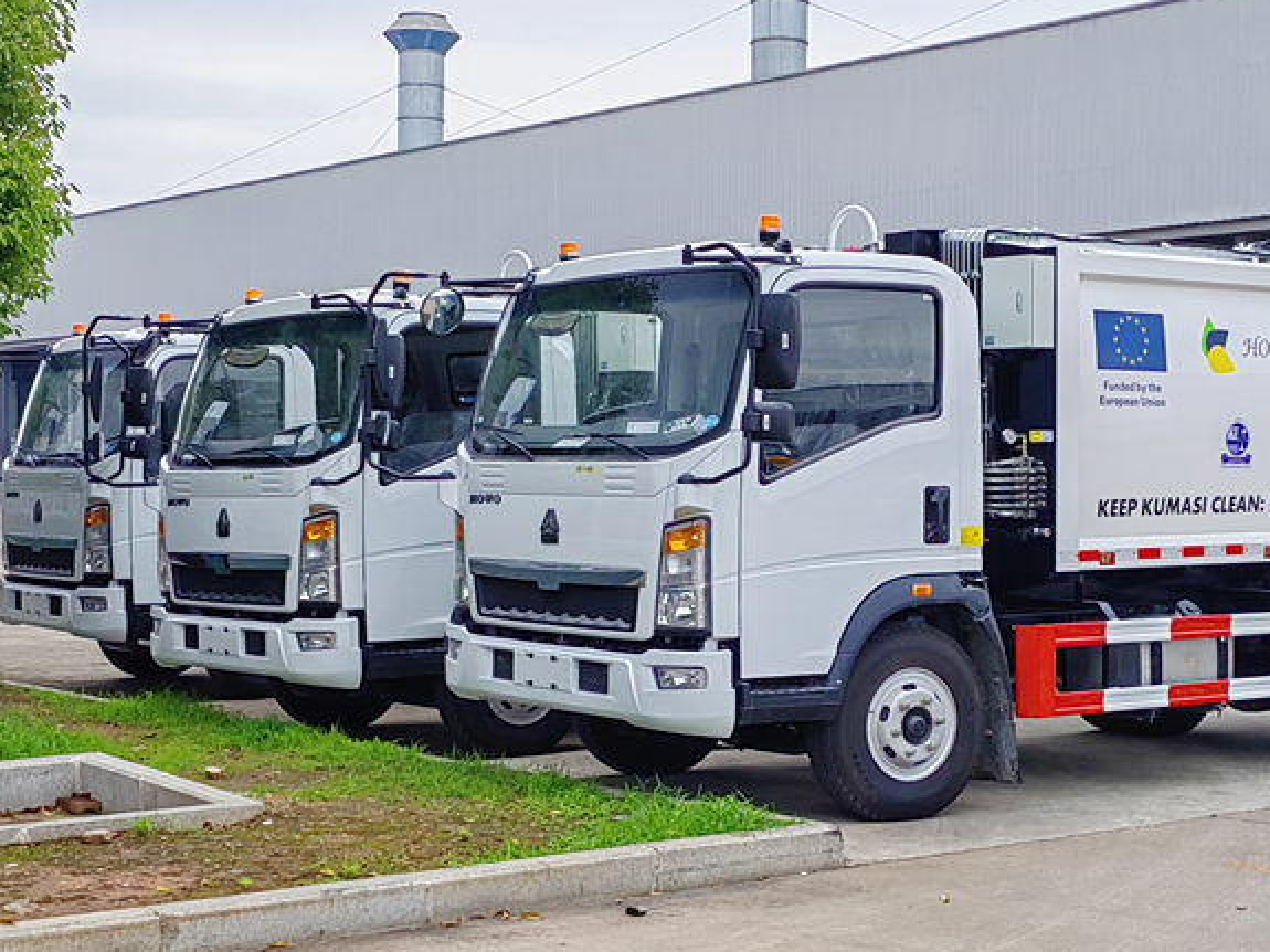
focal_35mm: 57
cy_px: 560
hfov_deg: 33.6
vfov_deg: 25.6
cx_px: 795
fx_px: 2091
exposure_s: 1/765
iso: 50
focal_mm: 5.52
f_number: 1.9
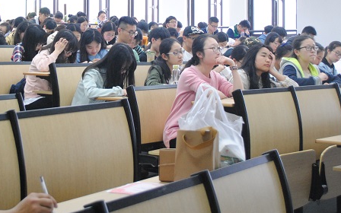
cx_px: 114
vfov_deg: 18.1
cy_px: 25
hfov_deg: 28.8
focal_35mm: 71
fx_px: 660
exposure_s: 1/25
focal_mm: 26
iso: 800
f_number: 4.2
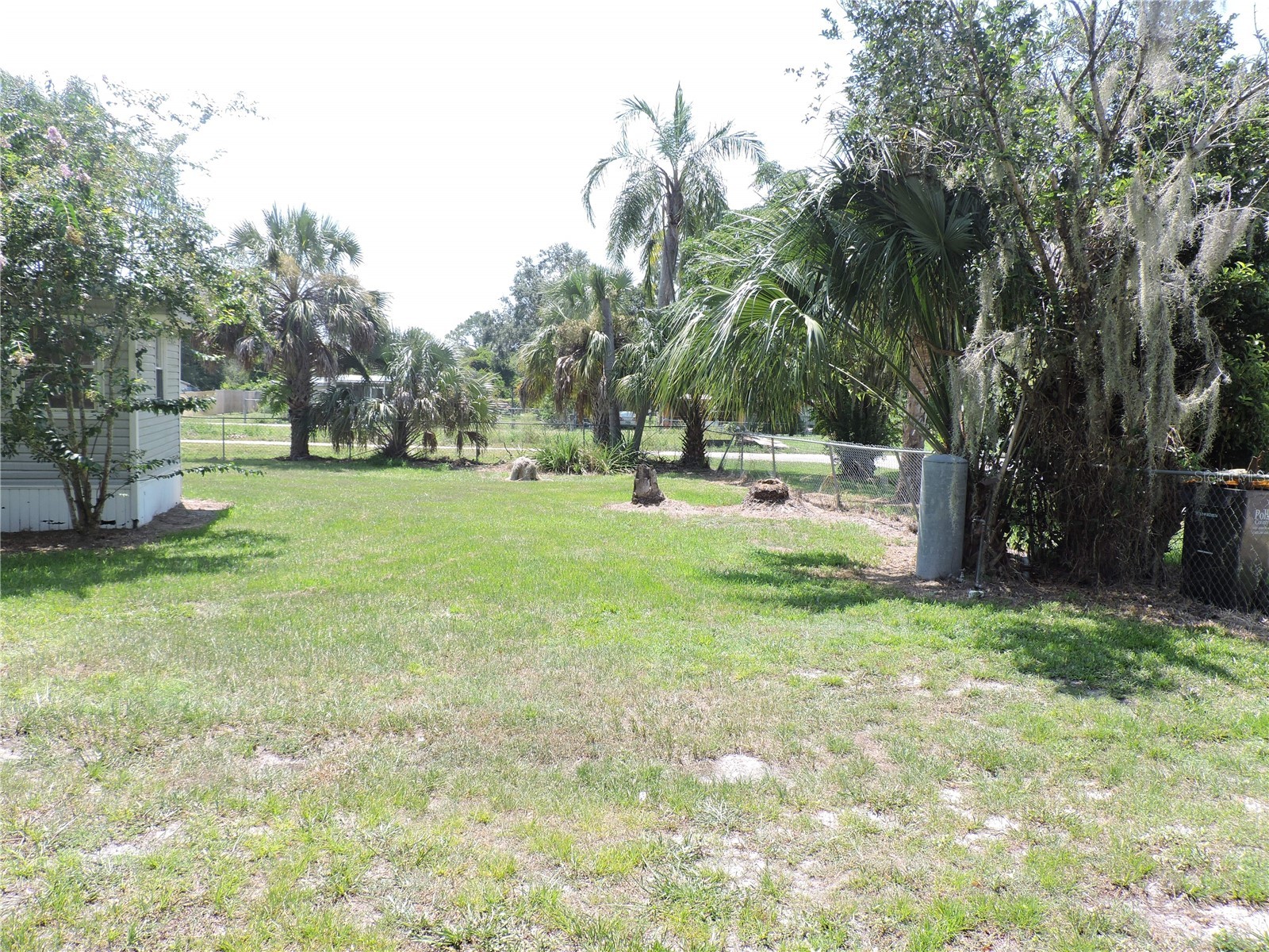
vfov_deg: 49.7
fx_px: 1026
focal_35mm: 28
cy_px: 476
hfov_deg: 63.4
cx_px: 634
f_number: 3.1
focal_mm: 5
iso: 100
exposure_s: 1/400
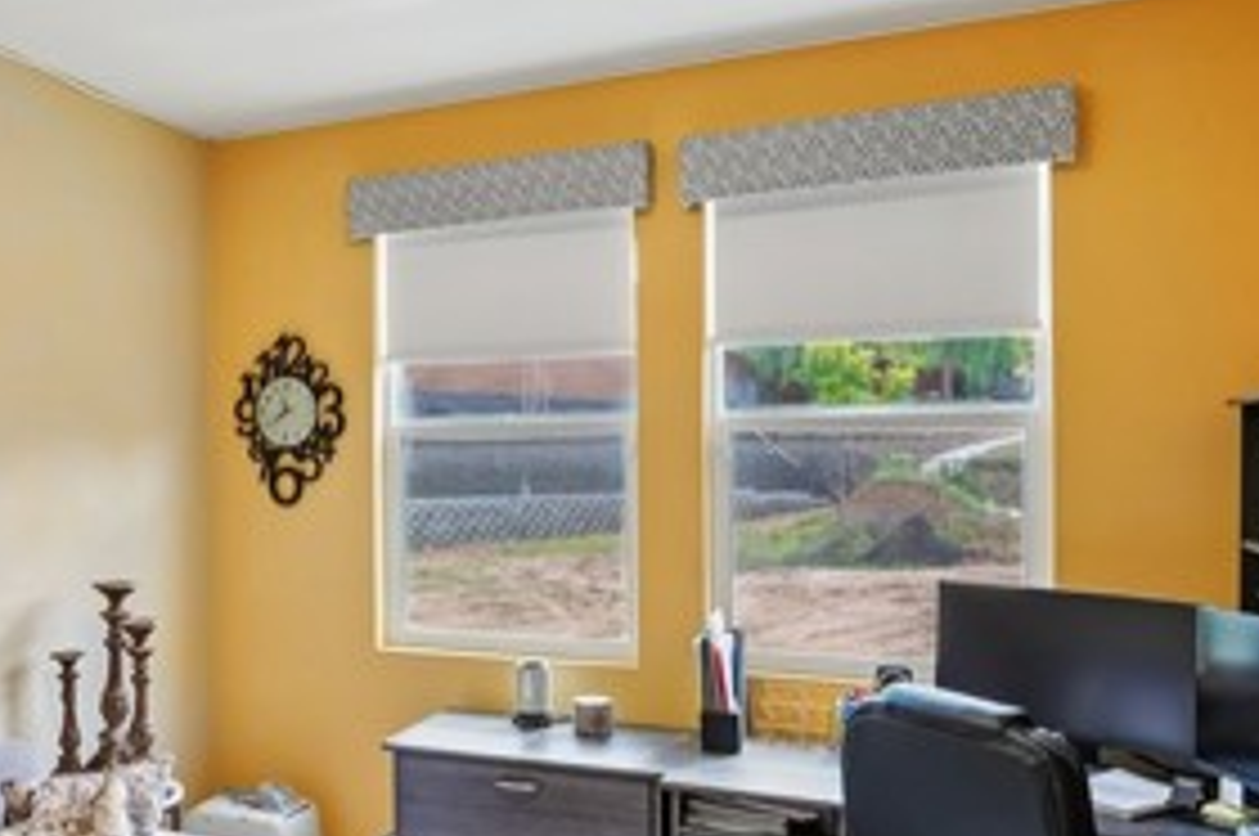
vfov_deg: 41.0
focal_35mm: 32
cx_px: 351
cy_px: 449
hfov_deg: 56.5
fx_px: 1118
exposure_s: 1/40
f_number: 8
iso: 400
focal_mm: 14
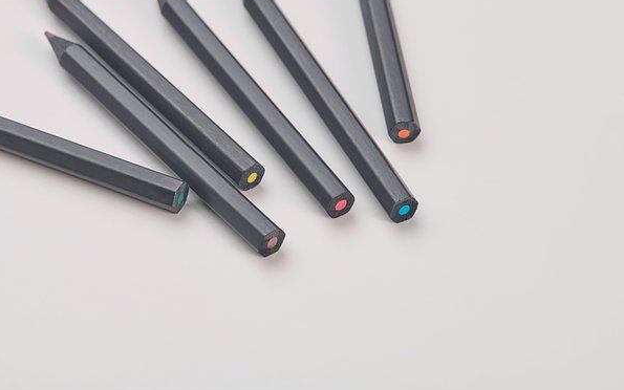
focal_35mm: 108
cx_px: 311
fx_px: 1837
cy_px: 186
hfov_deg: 19.3
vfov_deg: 12.1
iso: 100
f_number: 18
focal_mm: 105
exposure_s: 1/125
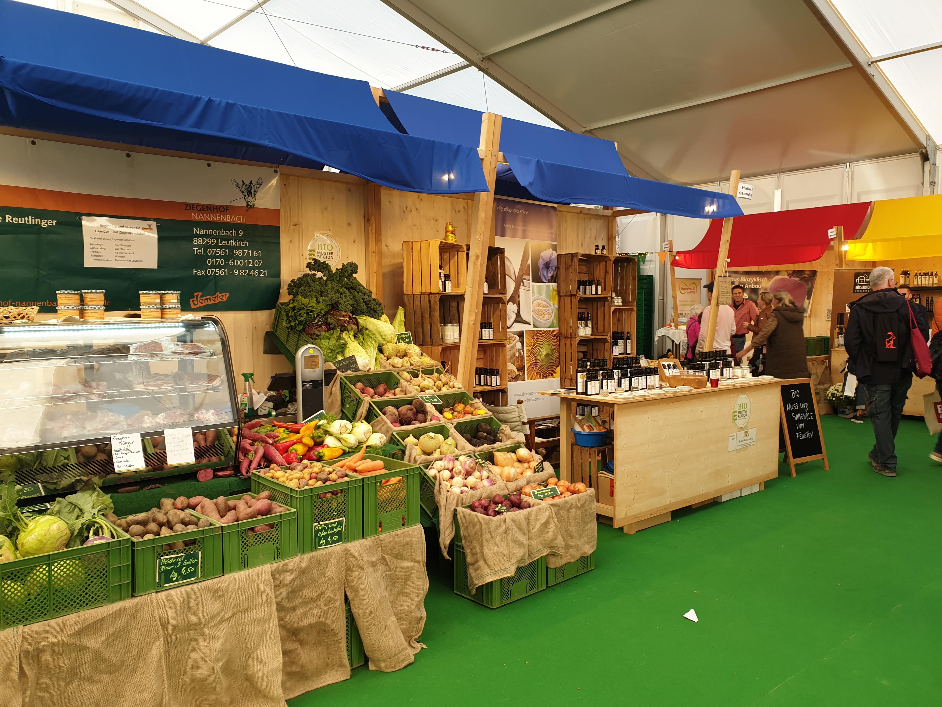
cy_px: 354
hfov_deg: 67.3
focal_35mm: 26
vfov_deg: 53.1
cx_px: 471
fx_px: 708
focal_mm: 4.3
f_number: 2.4
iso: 64
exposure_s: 1/50
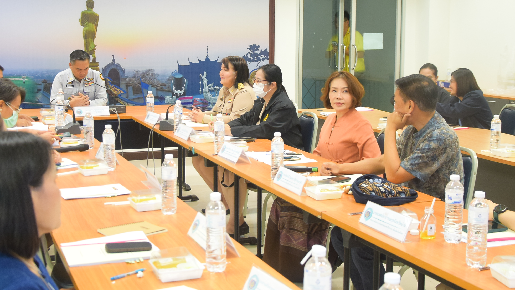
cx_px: 235
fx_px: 710
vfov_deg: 23.0
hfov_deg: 39.8
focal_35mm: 52
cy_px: 99
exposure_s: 1/60
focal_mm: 22
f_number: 3.8
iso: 1250
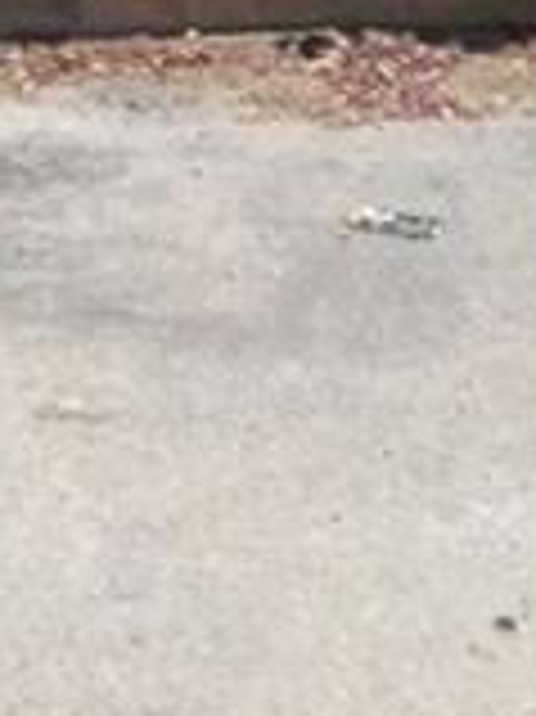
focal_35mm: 169
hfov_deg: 8.8
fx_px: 3494
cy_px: 126
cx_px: 95
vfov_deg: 11.7
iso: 89
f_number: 3.8
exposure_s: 1/757
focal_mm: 5.9
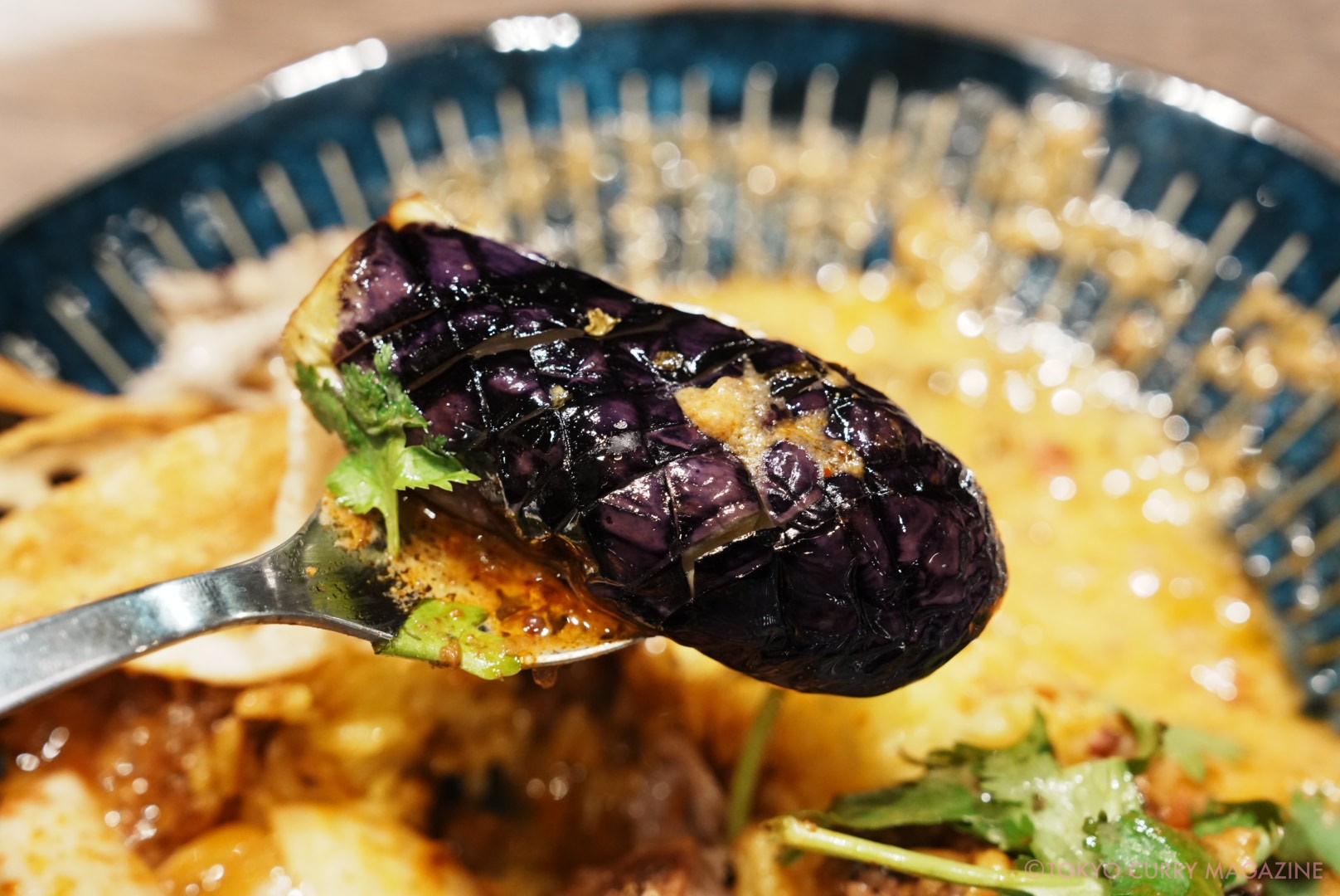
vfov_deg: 19.5
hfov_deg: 28.8
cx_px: 670
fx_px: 2607
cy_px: 448
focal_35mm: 70
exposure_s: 1/125
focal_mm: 70
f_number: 6.3
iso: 4000
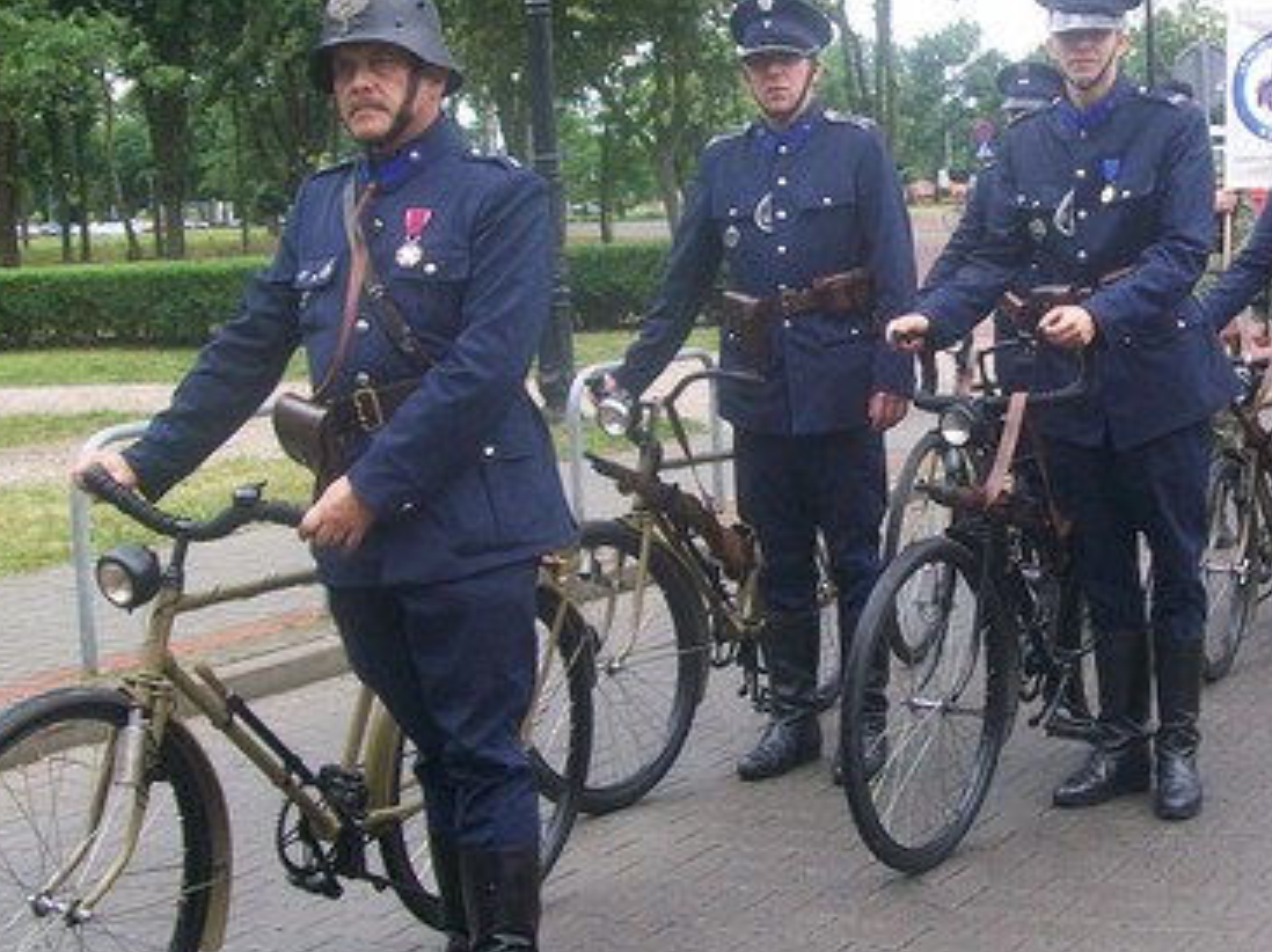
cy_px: 466
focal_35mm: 63
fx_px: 2313
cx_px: 893
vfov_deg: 23.3
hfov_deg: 30.4
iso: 64
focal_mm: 6
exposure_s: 1/250
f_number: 2.7
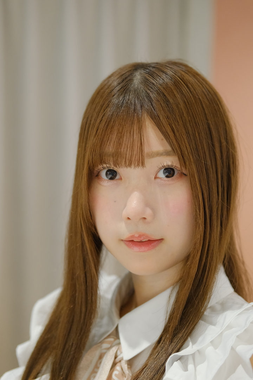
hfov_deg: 18.2
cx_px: 126
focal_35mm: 75
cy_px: 190
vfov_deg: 27.0
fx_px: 791
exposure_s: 1/80
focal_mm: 50
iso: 1600
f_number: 2.5
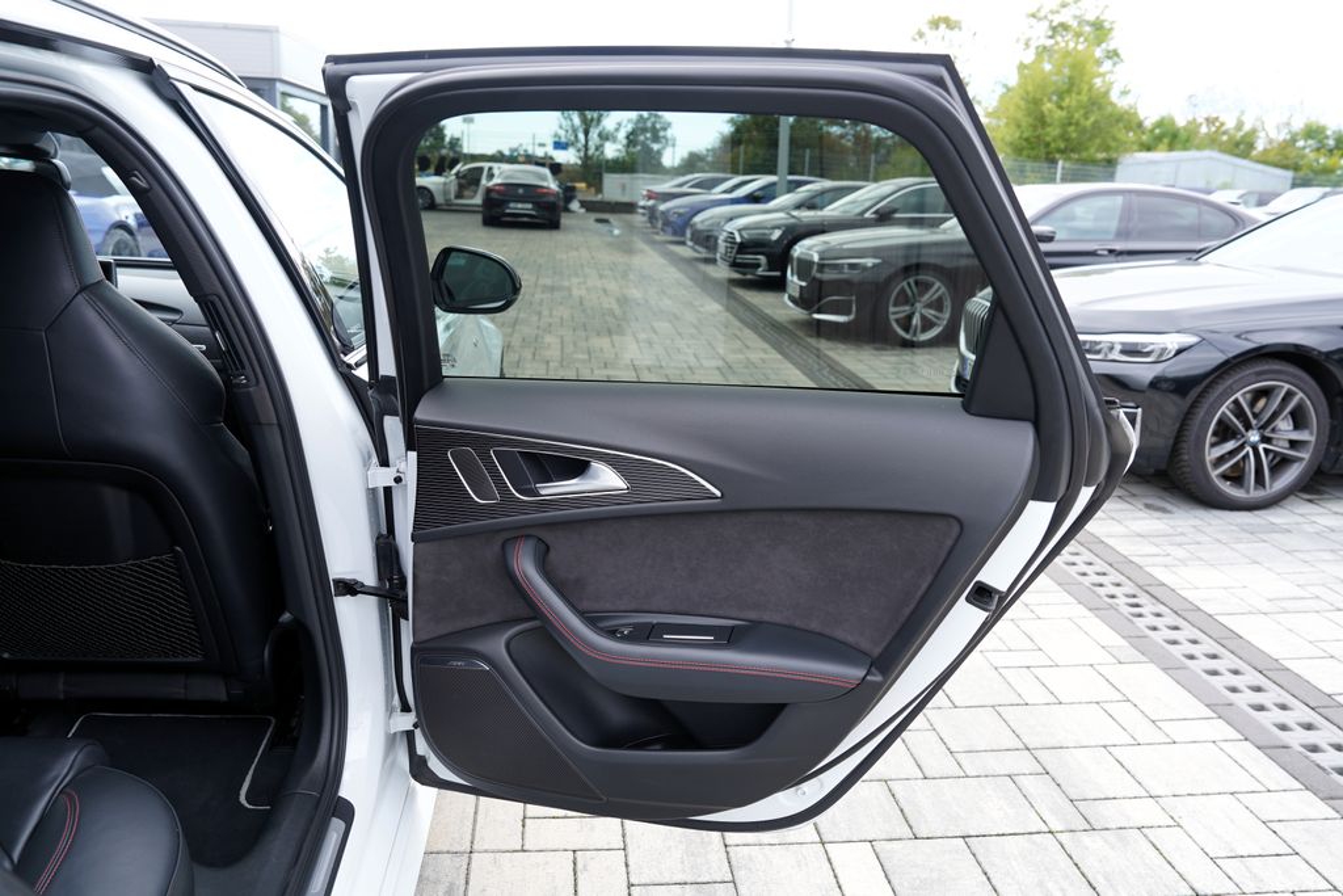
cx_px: 672
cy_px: 448
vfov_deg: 53.1
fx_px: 895
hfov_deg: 73.7
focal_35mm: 24
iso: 100
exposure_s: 1/100
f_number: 5
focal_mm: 24
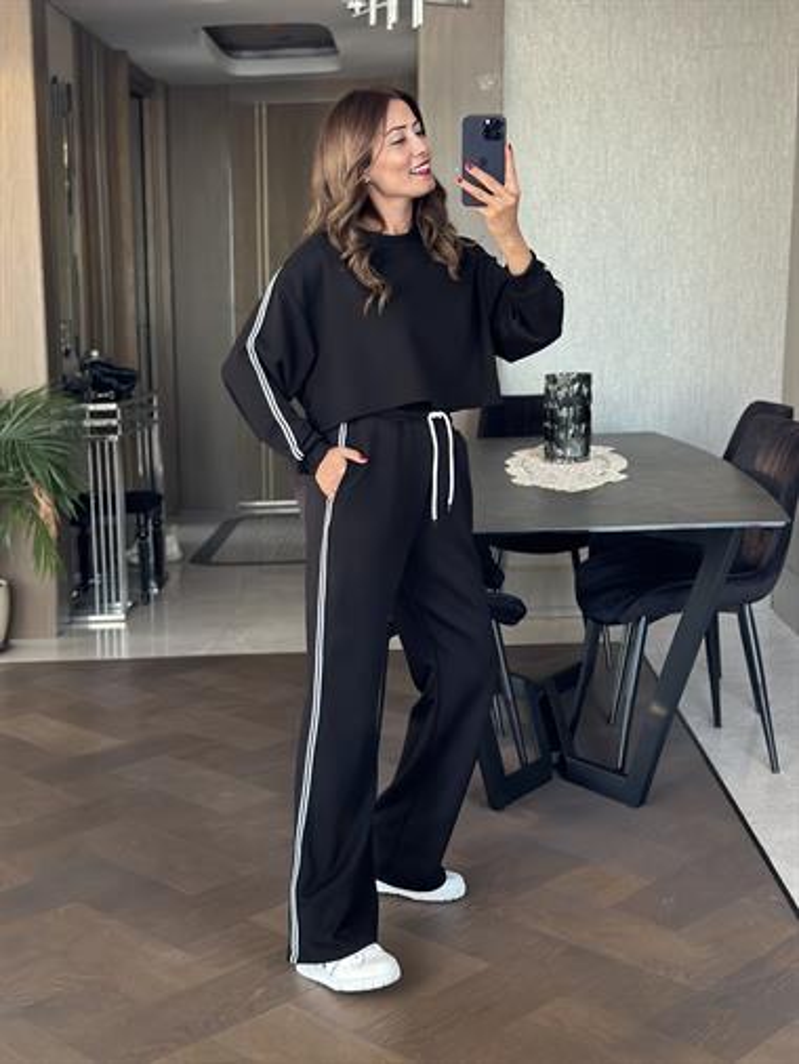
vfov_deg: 39.6
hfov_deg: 30.3
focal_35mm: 48
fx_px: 1476
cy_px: 532
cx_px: 400
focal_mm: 6.86
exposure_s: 1/60
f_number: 1.78
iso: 320
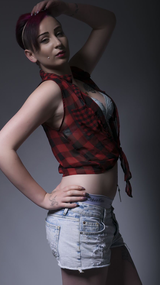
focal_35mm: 88
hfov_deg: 13.8
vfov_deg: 24.3
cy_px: 144
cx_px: 74
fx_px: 660
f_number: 9
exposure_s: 1/200
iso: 100
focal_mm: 55
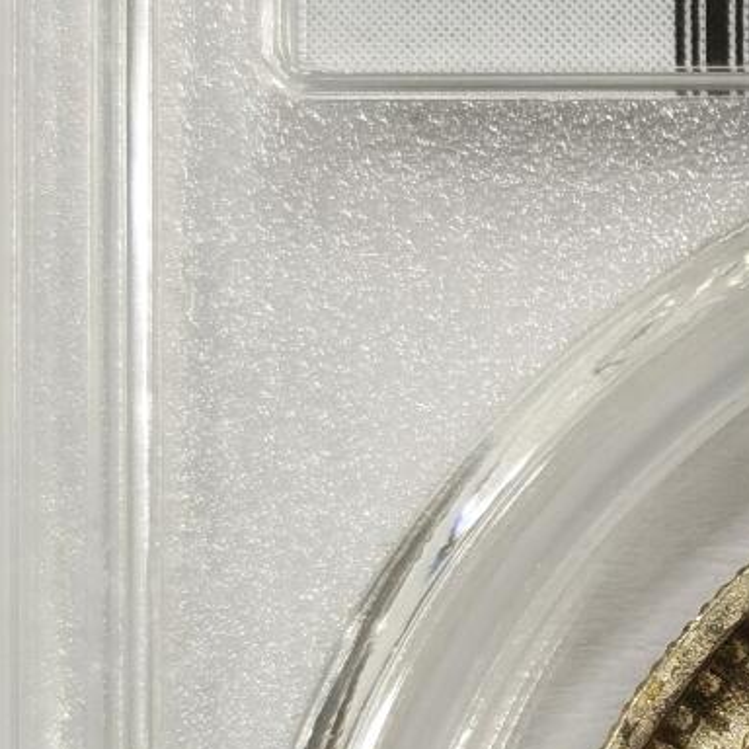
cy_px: 628
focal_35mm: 224
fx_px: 5484
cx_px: 1217
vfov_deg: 7.8
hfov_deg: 7.6
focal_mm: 5.56
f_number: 16
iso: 100
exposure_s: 1/100
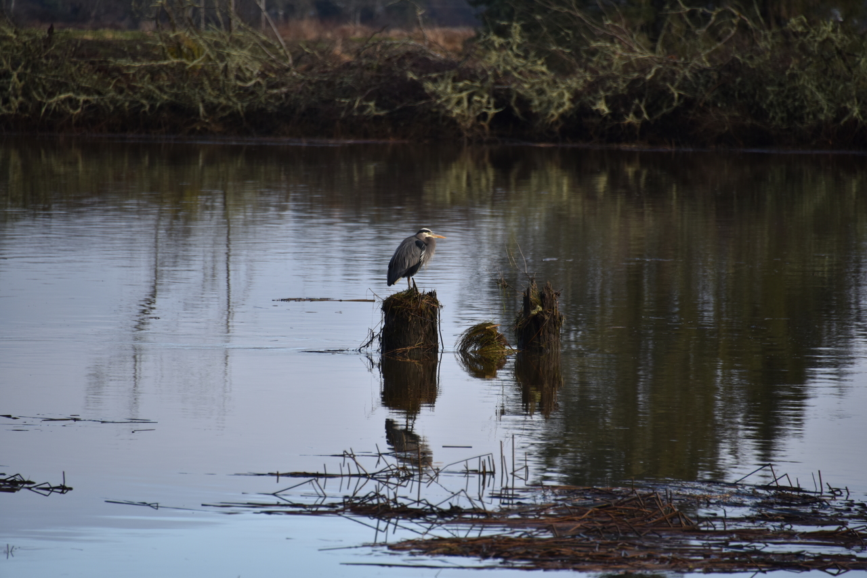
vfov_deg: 4.6
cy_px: 289
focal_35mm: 300
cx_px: 434
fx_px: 7226
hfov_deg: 6.9
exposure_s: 1/640
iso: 220
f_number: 5.6
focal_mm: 300
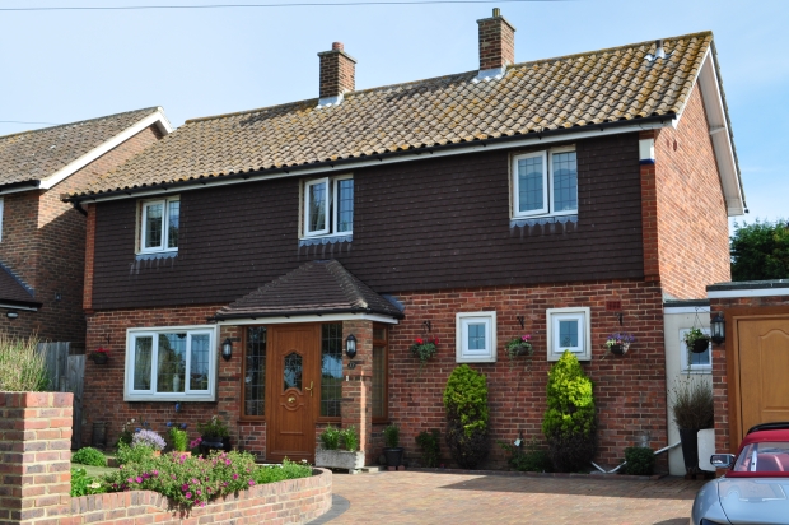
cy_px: 262
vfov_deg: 31.8
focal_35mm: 42
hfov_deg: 46.4
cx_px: 394
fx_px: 920
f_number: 13
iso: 200
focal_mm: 28
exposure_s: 1/100
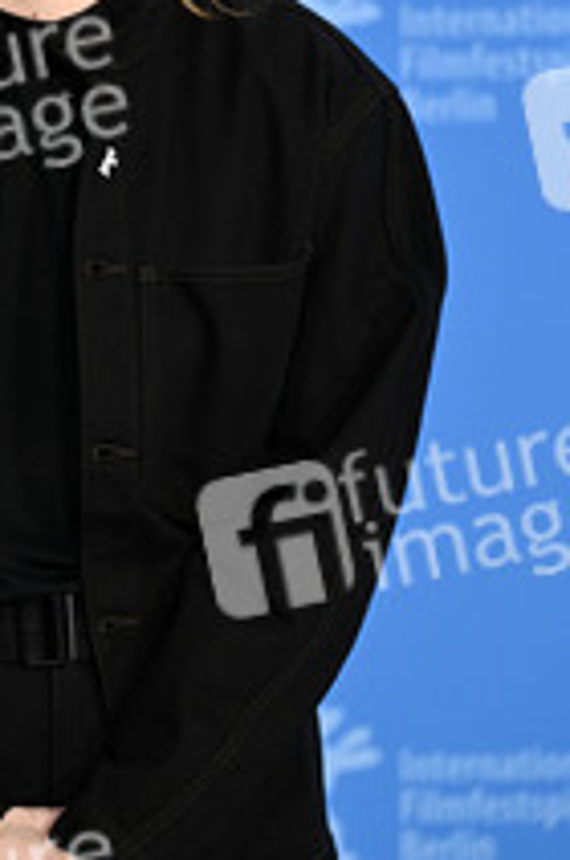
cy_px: 318
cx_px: 37
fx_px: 5885
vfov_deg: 8.3
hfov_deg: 5.5
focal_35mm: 247
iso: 1600
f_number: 2.8
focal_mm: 130
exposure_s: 1/640
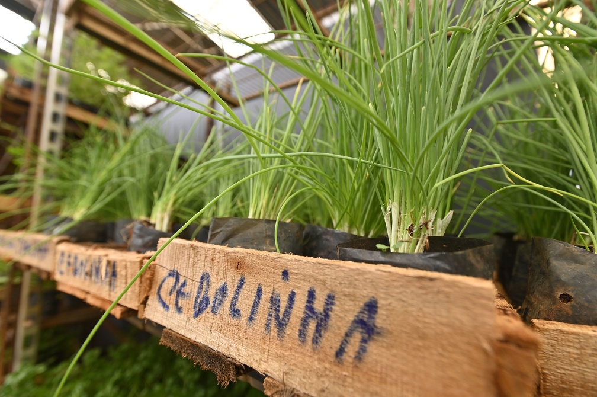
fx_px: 282
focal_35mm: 17
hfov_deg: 93.3
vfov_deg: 70.3
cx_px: 298
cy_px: 198
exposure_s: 1/160
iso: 400
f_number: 5
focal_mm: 17
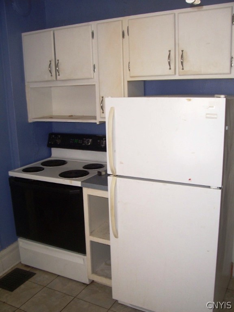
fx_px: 306
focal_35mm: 34
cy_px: 156
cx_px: 117
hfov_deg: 41.8
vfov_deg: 54.0
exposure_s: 1/60
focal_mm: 5.6
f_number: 2.7
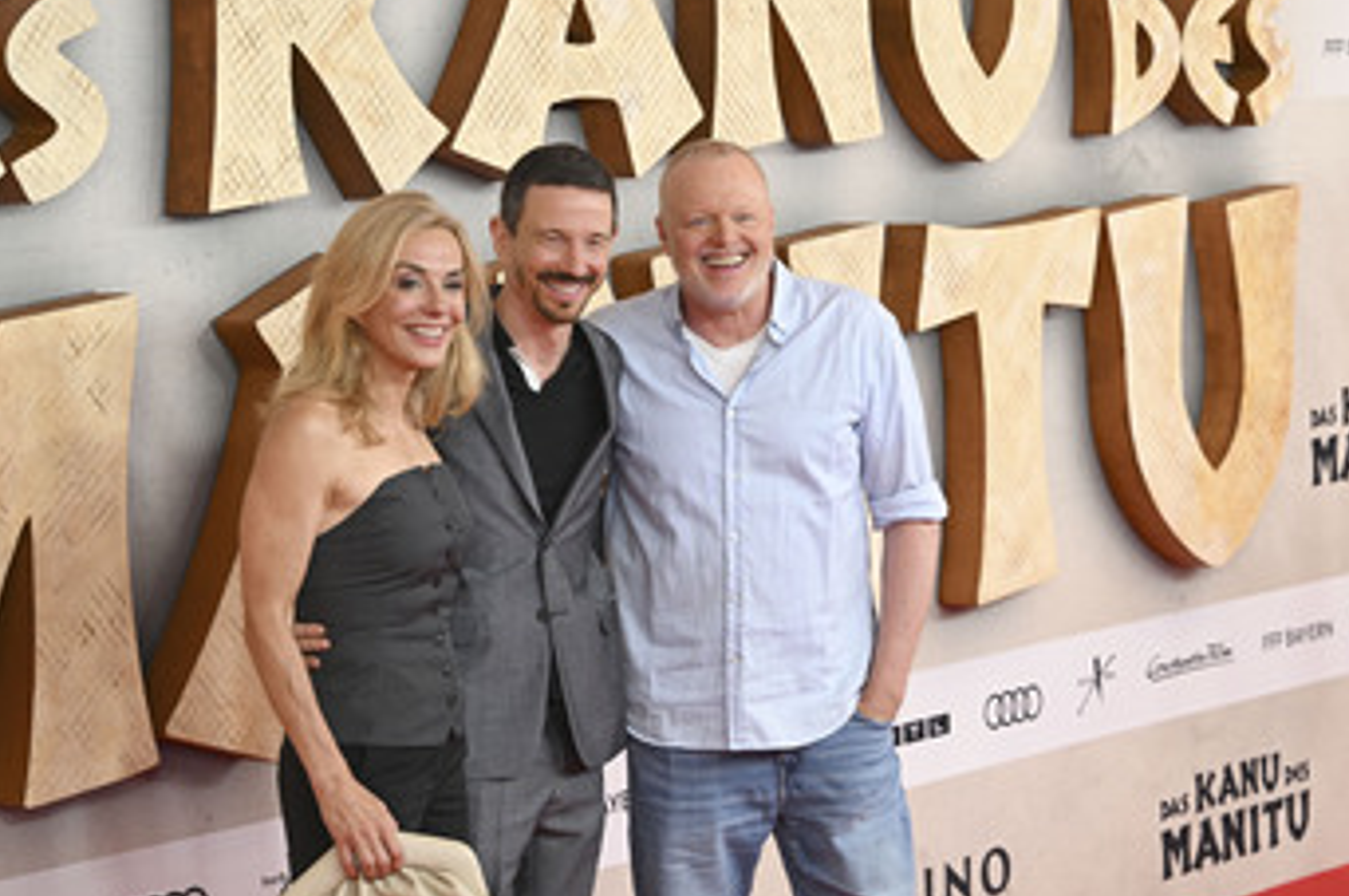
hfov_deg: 20.6
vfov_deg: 13.8
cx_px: 538
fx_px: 3704
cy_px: 434
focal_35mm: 99
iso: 800
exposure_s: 1/160
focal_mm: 75
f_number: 5.6
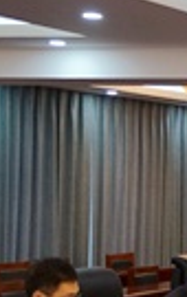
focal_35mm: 131
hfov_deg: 8.1
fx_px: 1063
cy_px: 180
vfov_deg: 15.9
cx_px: 612
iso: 1600
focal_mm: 29
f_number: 4
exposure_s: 1/160
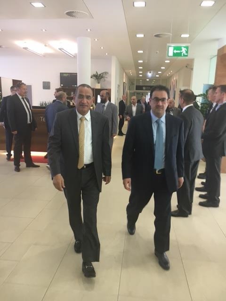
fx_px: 252
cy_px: 150
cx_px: 113
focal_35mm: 29
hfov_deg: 48.2
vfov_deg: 61.7
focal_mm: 4.15
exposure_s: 1/33
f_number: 2.2
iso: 100
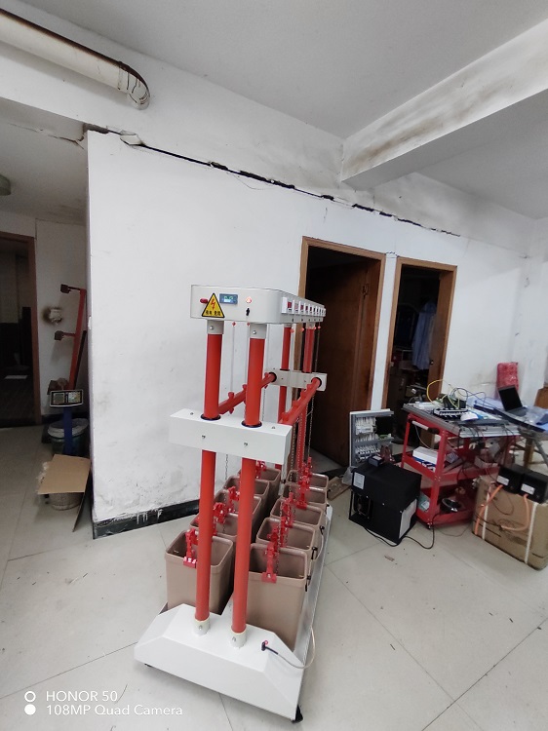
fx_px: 338
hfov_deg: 78.1
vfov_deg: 94.5
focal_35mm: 16
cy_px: 366
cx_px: 274
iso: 245
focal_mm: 1.68
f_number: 2.2
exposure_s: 1/24
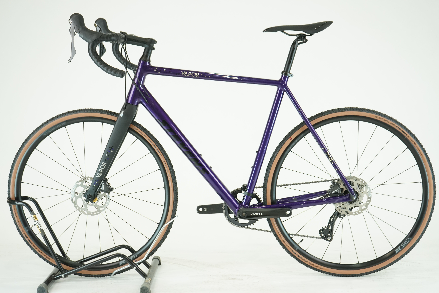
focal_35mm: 58
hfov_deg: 34.5
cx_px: 220
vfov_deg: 23.4
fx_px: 707
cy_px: 146
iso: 1600
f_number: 5.6
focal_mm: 58
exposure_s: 1/200
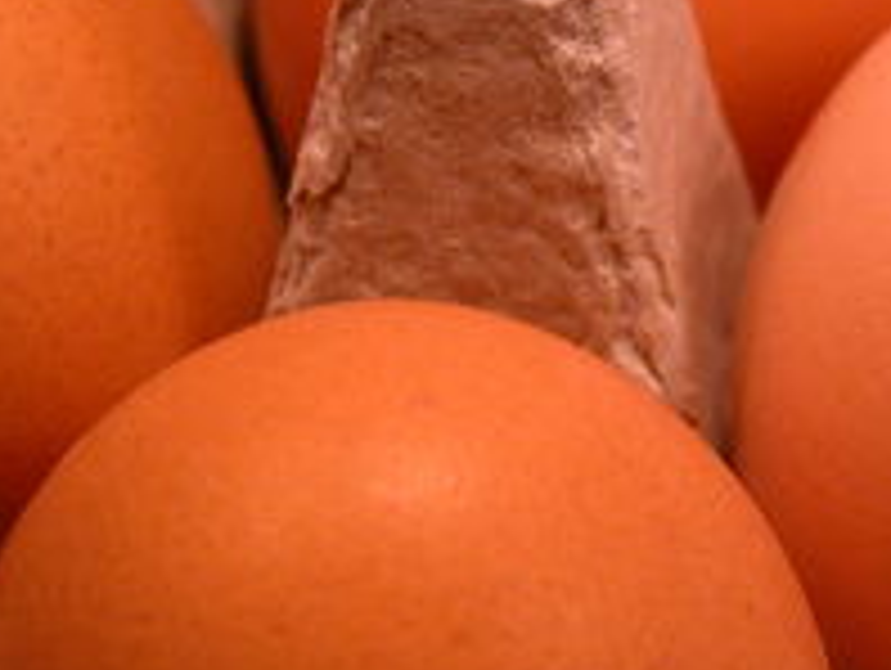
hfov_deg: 9.7
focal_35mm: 202
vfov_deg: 7.4
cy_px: 252
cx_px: 855
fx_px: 5206
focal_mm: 25.4
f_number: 3.6
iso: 100
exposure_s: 1/128
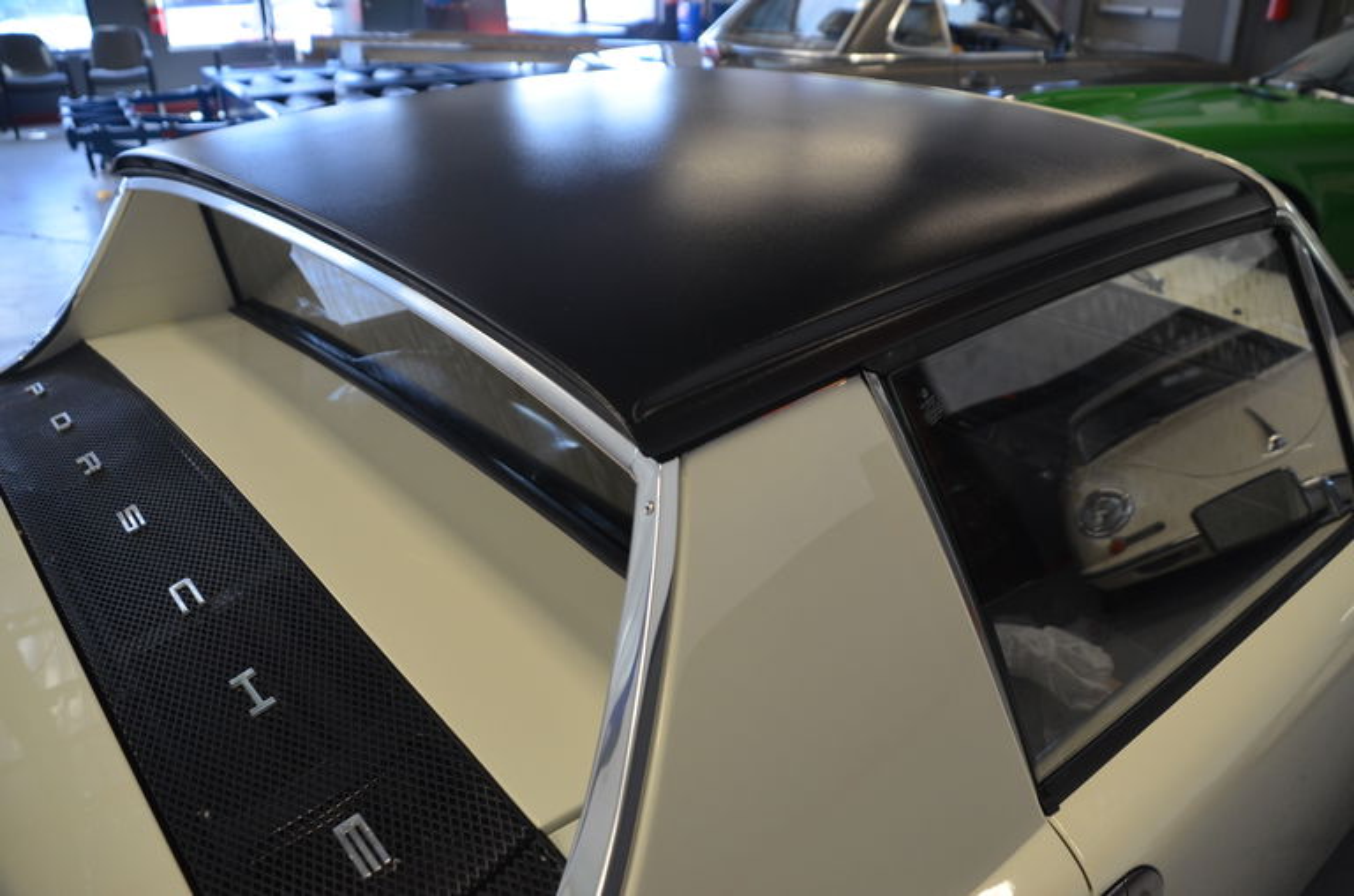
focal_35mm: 30
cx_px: 677
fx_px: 1126
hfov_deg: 62.1
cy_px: 448
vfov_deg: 43.4
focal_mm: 20
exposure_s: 1/30
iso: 900
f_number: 3.5
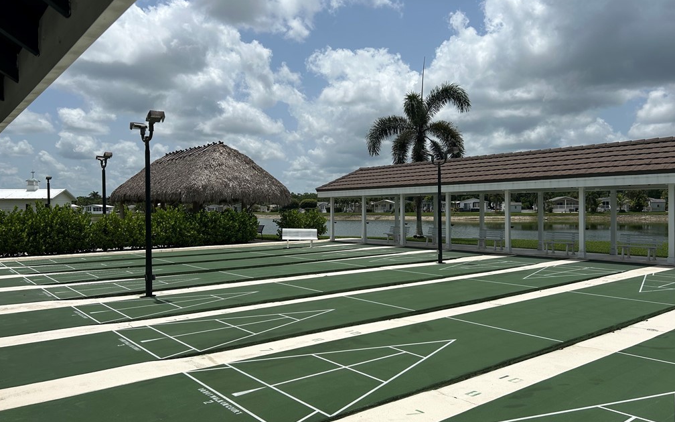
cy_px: 218
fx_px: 515
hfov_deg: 66.5
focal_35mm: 28
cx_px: 338
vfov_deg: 44.5
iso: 50
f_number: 1.5
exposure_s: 1/10309
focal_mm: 5.7
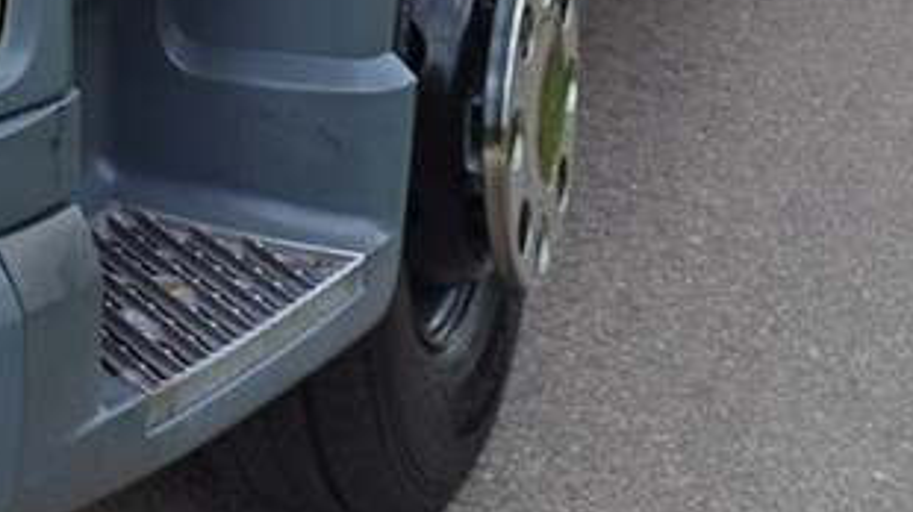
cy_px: -518
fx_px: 2178
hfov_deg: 20.7
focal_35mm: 90
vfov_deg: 11.9
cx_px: -401
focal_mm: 4.65
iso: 50
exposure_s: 1/505
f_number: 1.8
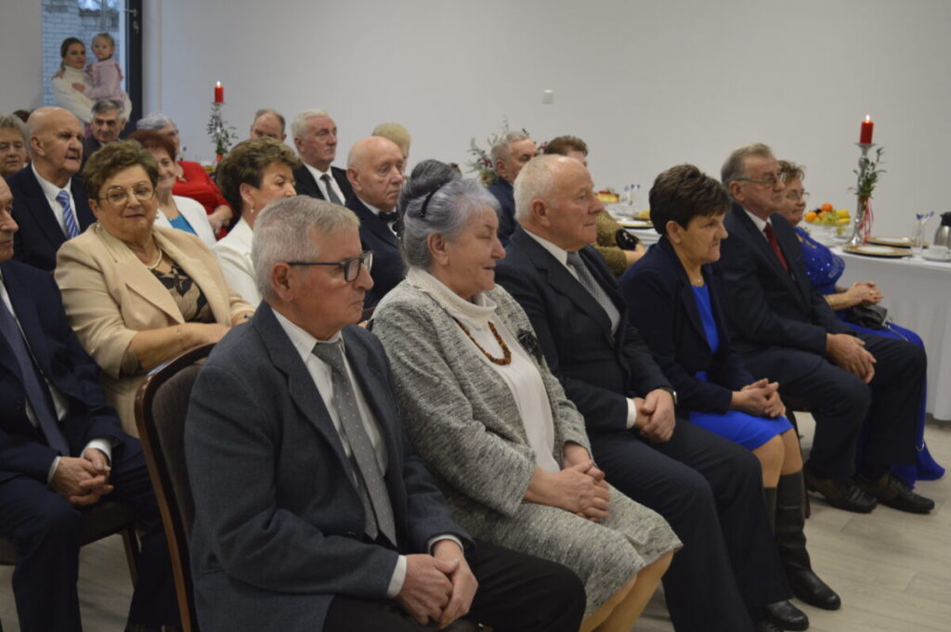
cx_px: 476
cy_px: 316
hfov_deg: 43.6
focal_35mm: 45
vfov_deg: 29.8
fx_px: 1188
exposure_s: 1/30
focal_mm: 30
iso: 400
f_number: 4.2
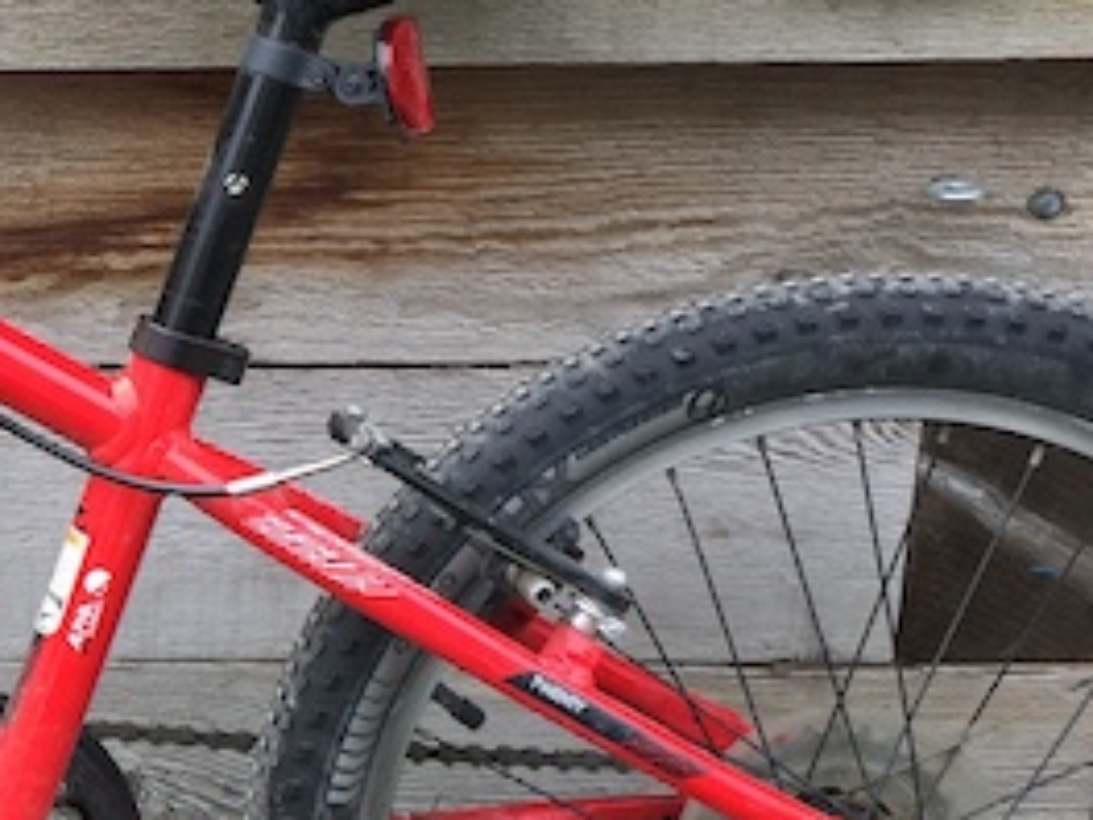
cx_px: -132
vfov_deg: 16.8
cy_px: 443
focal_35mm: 88
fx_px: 2779
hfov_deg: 21.1
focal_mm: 4.15
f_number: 2.2
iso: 32
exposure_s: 1/135
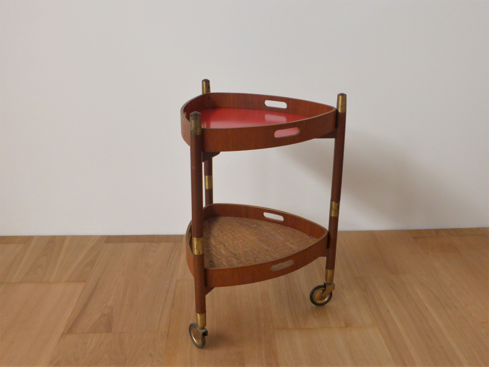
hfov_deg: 52.6
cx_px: 244
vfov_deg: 40.7
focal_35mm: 35
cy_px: 184
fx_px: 494
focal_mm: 6.1
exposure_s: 1/40
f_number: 3.7
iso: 400
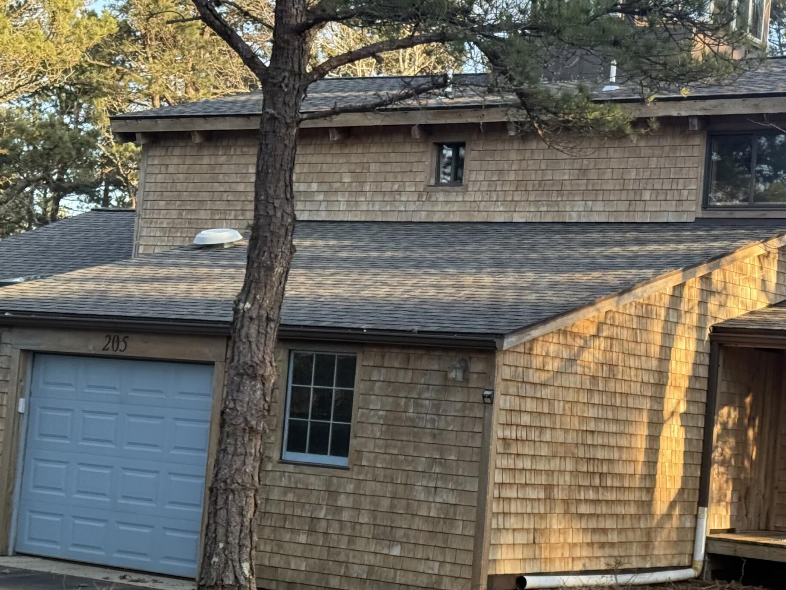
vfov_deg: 18.6
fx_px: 1794
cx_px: 532
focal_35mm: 79
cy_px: 357
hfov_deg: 24.6
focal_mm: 6.76
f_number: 1.78
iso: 100
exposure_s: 1/390
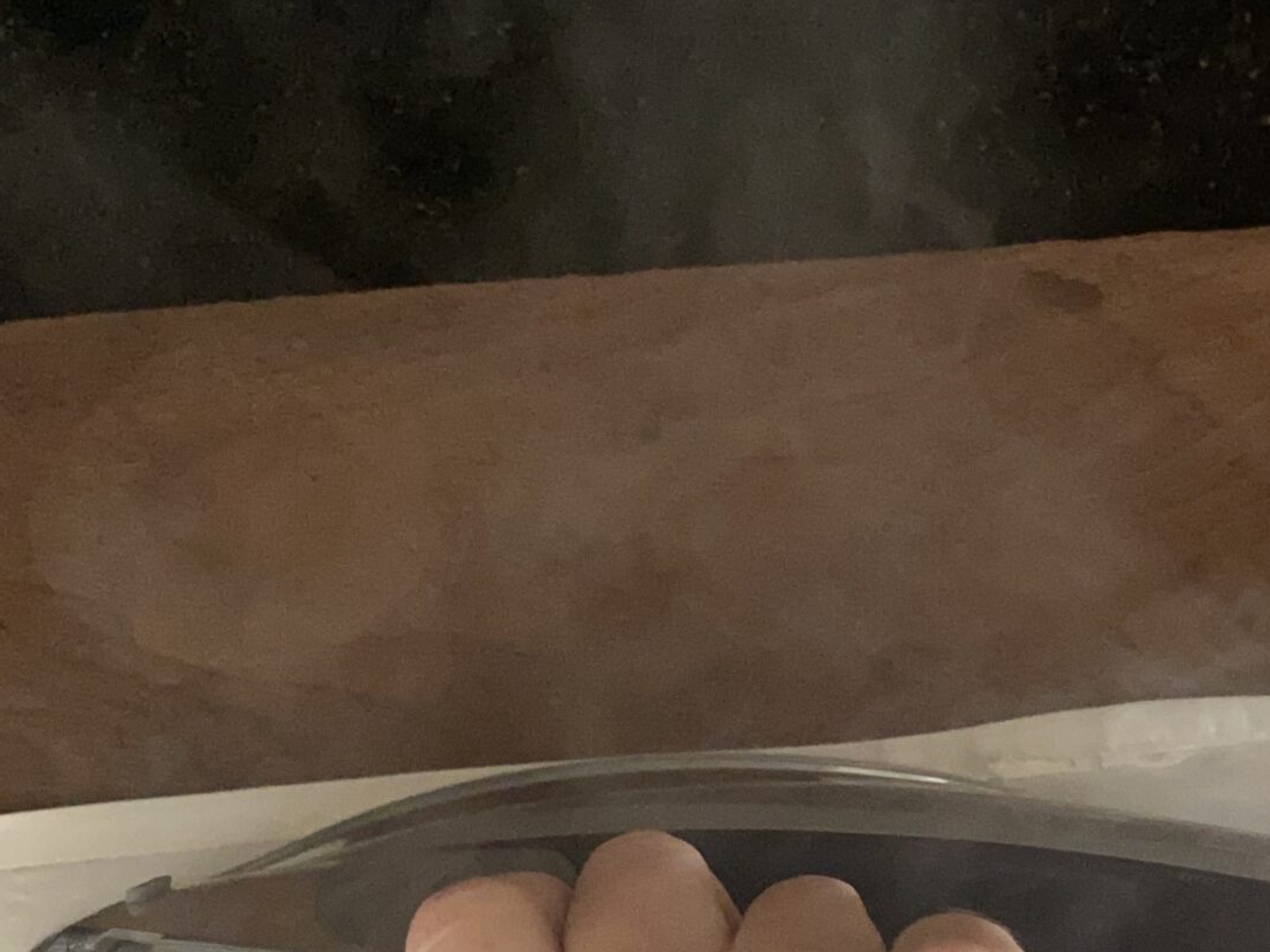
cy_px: 766
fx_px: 1798
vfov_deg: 29.0
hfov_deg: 37.9
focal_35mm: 49
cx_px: 958
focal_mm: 4.25
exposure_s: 1/30
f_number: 1.8
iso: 640
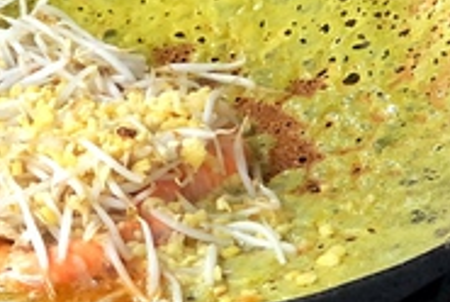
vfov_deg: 6.5
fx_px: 2642
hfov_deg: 9.7
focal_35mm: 211
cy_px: 72
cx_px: 29
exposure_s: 1/30
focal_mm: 6.6
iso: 50
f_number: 2.8
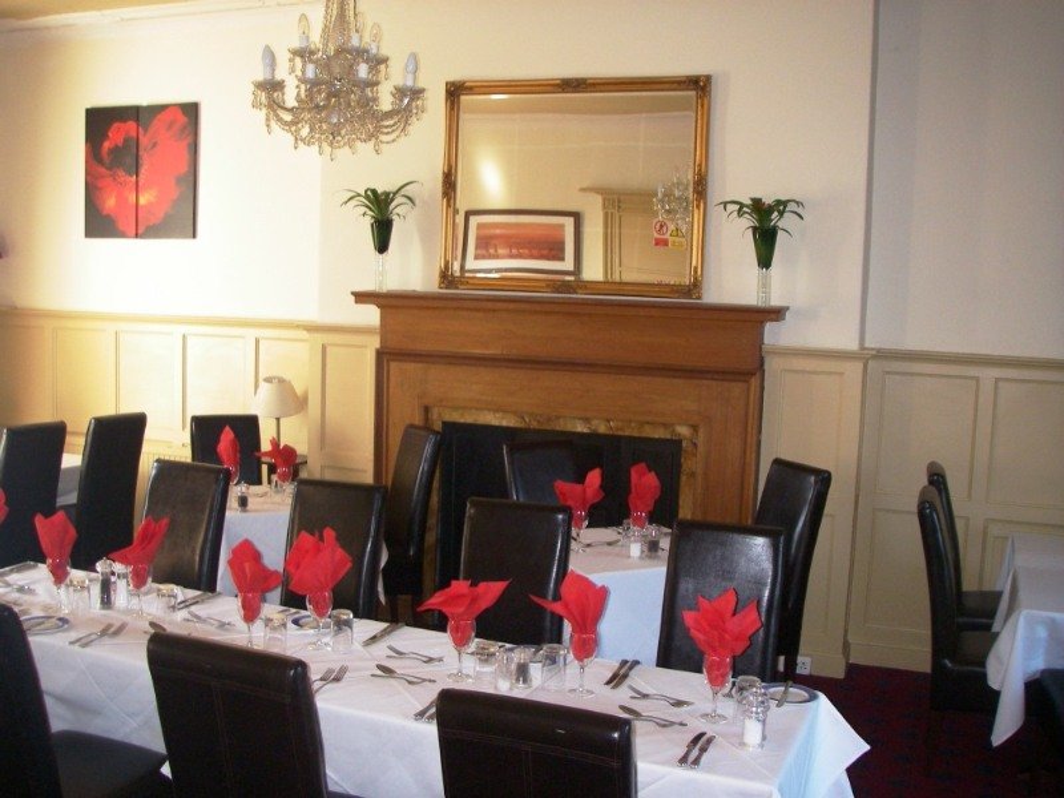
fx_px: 1168
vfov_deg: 37.7
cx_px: 532
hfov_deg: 49.0
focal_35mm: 38
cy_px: 399
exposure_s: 1/40
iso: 250
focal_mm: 6.3
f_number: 3.3
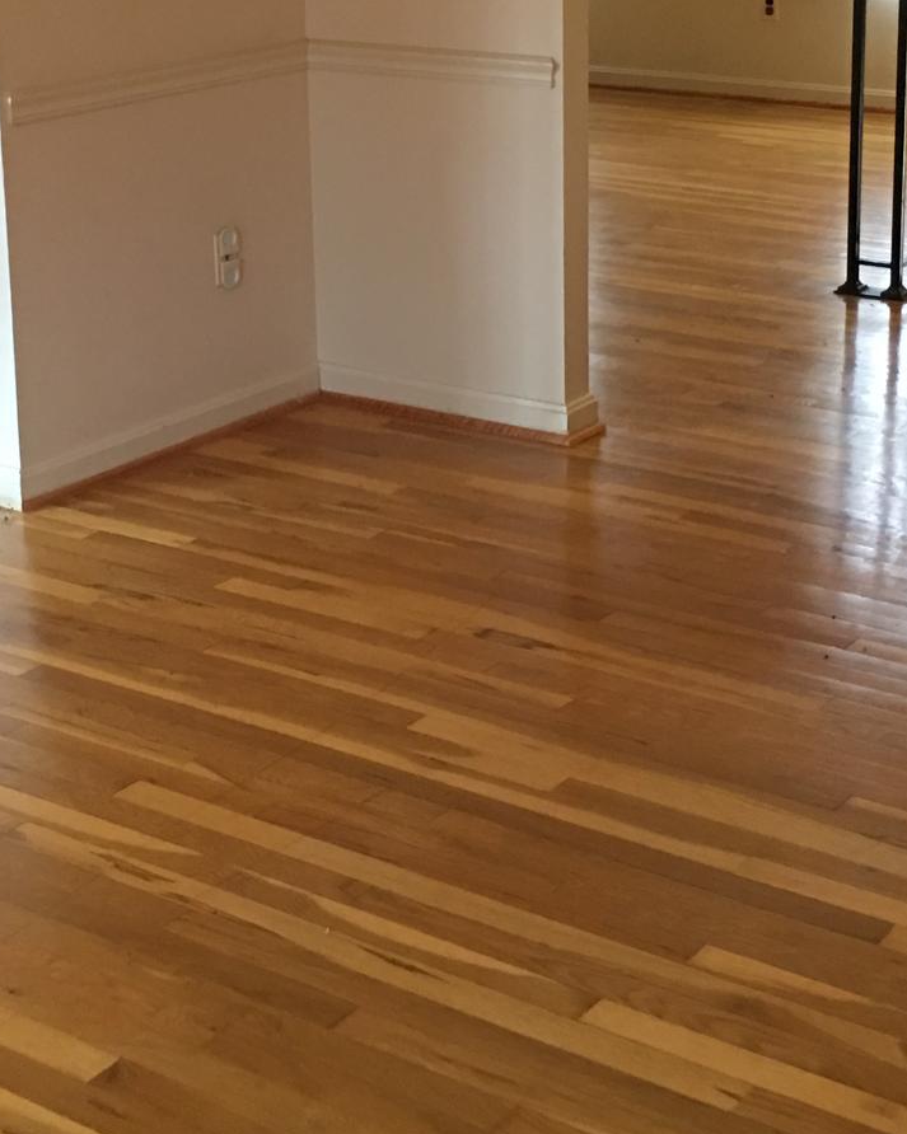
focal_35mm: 65
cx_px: 529
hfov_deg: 23.5
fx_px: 2182
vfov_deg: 29.0
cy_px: 385
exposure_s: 1/15
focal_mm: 4.15
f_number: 2.2
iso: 100
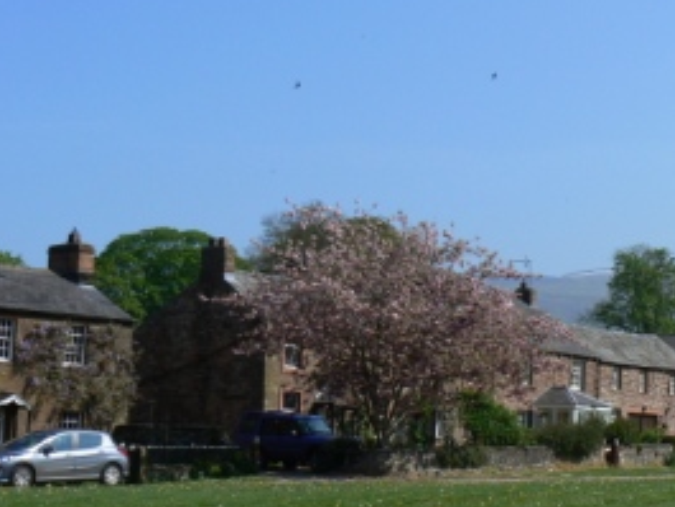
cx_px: 545
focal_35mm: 88
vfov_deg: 16.8
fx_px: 1717
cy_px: 278
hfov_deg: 21.9
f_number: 7.1
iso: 80
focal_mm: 9.1
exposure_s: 1/400
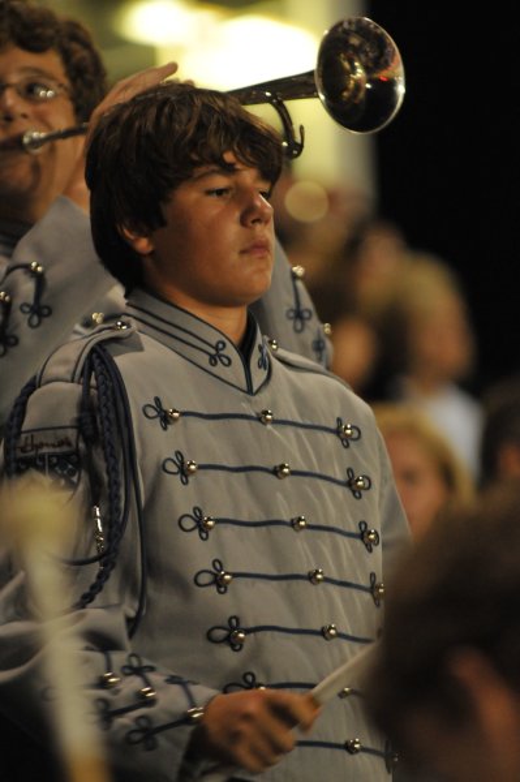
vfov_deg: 6.9
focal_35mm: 300
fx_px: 6511
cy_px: 391
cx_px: 260
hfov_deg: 4.6
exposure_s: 1/125
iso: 1600
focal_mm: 200
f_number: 2.8
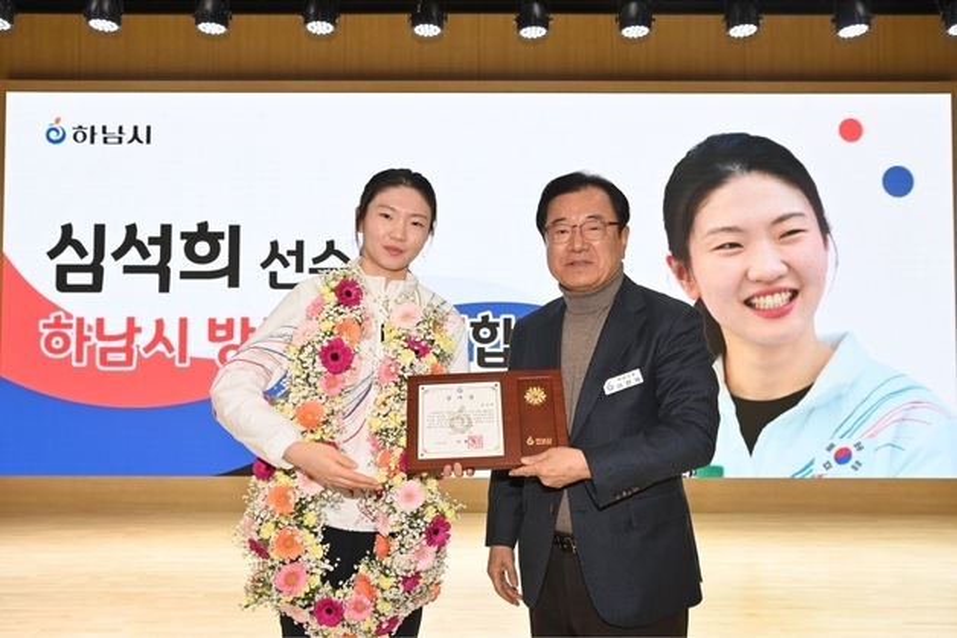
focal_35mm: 32
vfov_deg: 41.1
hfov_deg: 58.7
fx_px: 851
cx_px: 478
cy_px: 319
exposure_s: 1/80
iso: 800
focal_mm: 32
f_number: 5.6
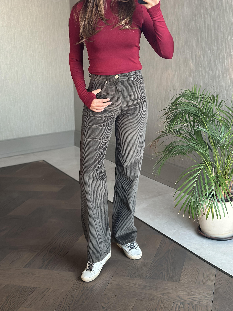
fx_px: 431
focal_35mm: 48
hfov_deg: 30.3
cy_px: 156
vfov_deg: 39.7
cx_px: 116
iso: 640
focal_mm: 6.86
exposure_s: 1/40
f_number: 1.78
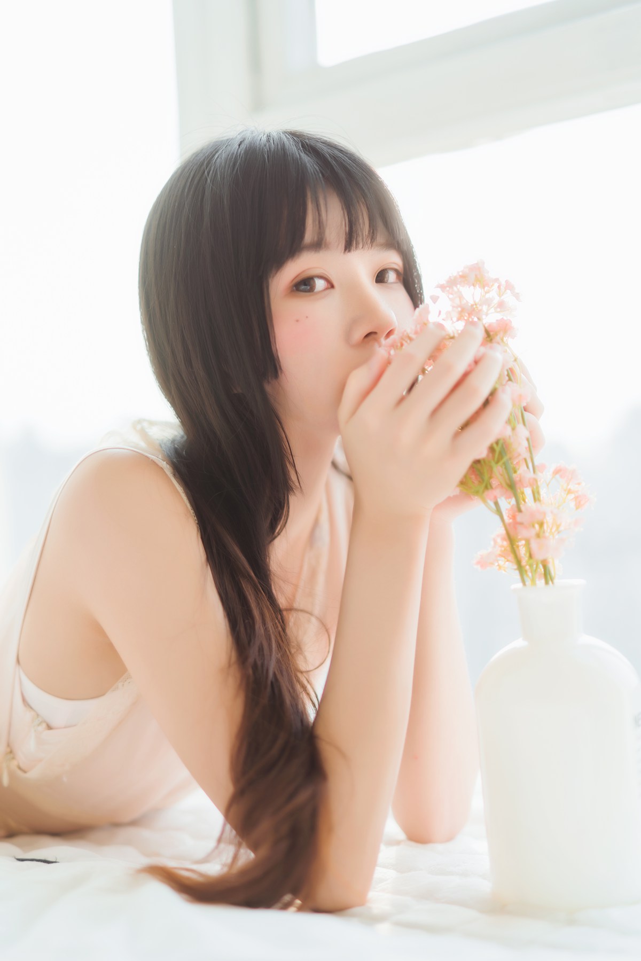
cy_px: 480
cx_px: 320
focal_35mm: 50
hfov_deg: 27.0
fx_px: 1335
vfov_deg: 39.6
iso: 100
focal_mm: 50
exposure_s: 1/400
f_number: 1.4
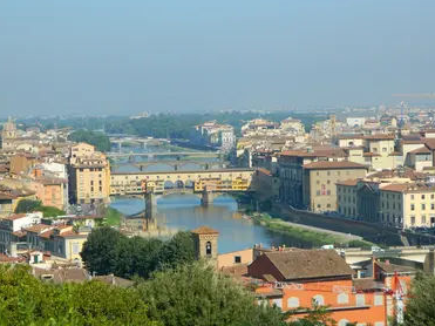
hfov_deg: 14.2
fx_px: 1746
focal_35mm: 139
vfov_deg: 10.7
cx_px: 213
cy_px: 155
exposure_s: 1/640
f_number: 4.7
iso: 80
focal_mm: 23.2
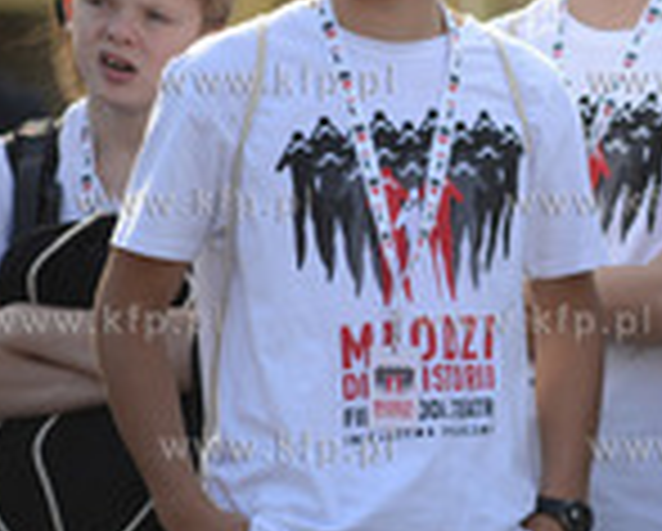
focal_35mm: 421
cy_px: 142
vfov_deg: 3.7
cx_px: 865
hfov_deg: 4.6
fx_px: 8259
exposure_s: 1/500
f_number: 4
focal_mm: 165
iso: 200
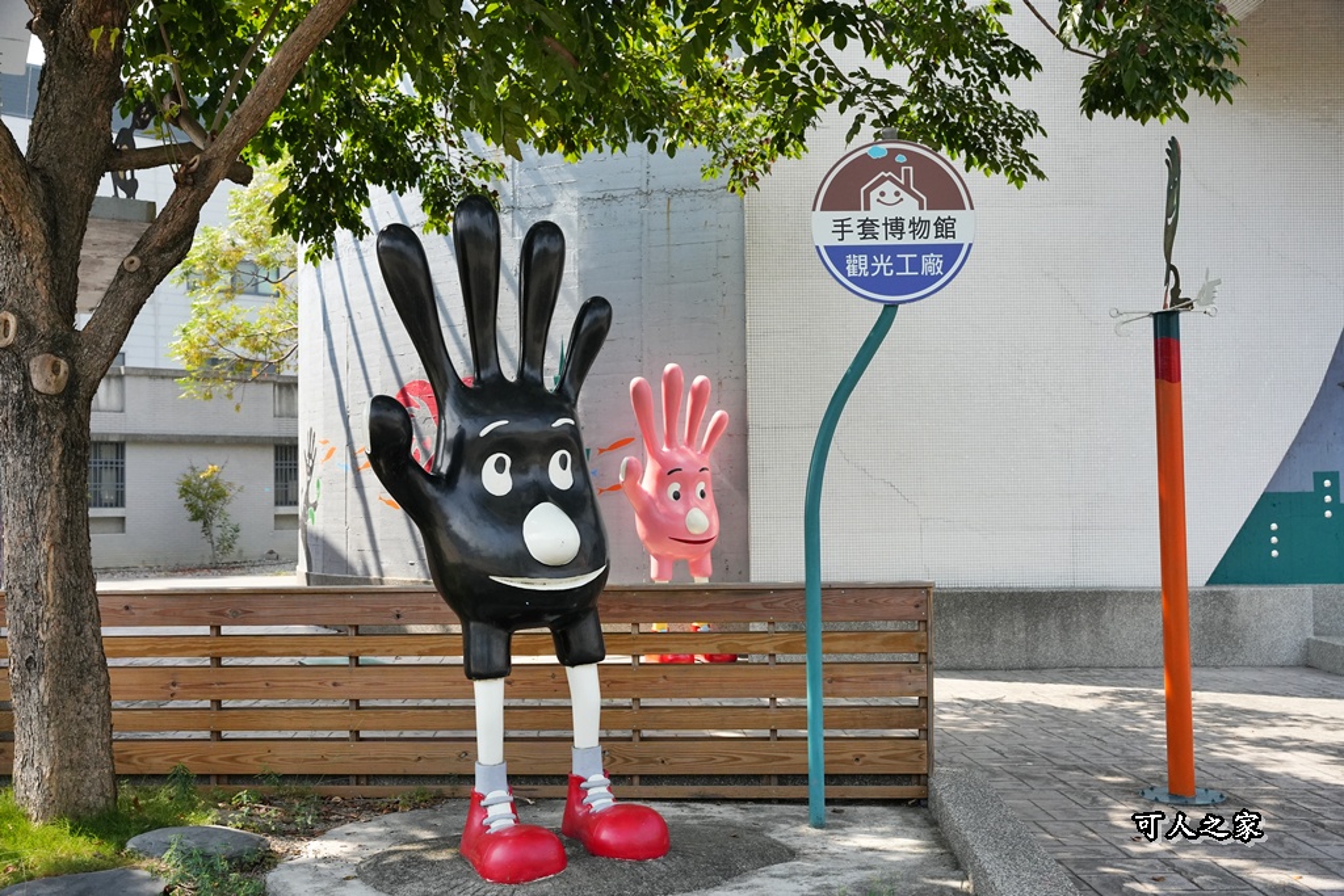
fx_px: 1456
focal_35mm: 39
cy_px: 448
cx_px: 672
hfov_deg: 49.5
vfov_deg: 34.2
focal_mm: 39
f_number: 6.3
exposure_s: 1/3200
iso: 2500
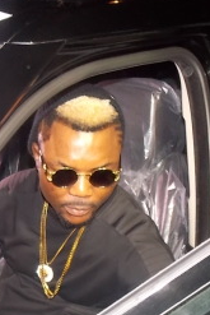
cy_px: 218
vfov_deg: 34.0
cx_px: 47
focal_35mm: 58
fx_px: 507
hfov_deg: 23.1
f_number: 3.1
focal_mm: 4
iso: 200
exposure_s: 1/30
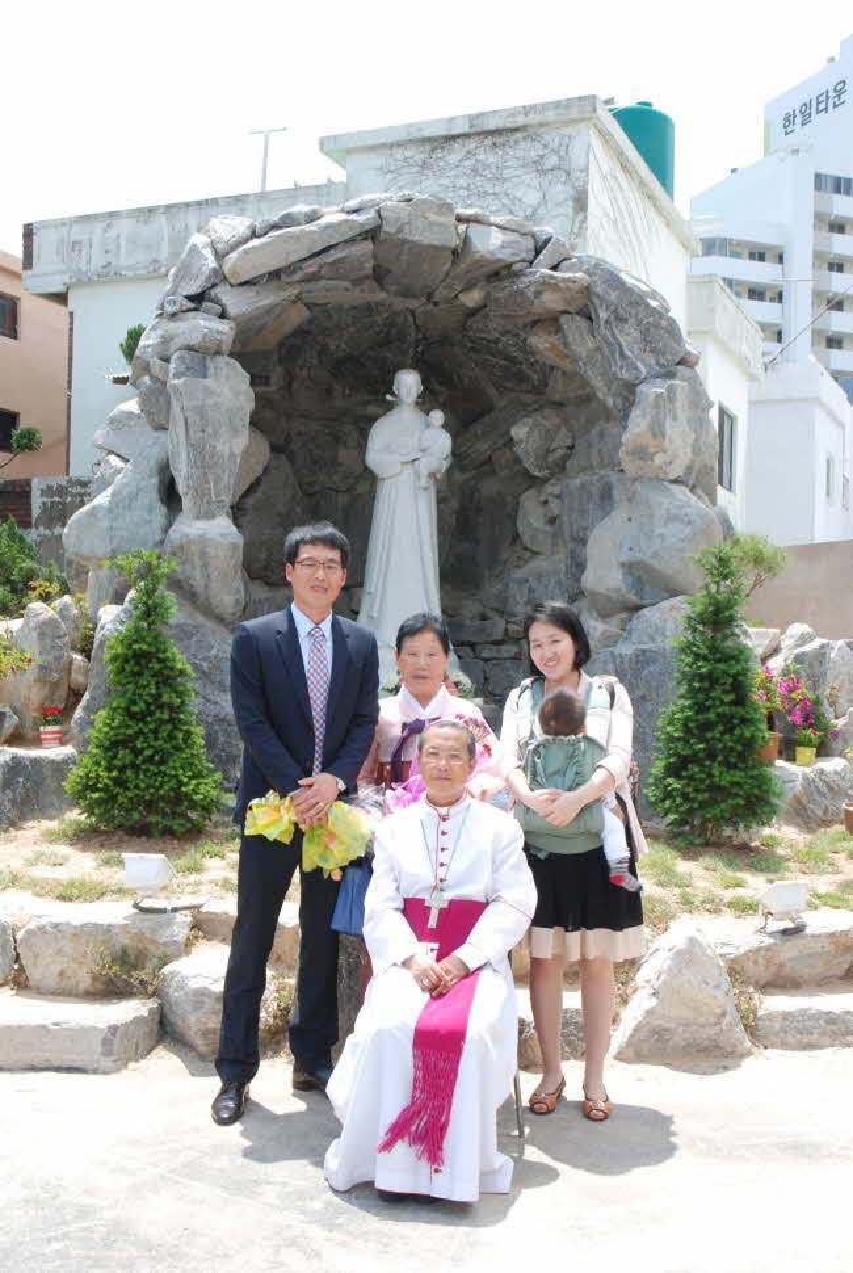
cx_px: 426
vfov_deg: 47.9
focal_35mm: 40
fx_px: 1434
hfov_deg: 33.1
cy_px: 636
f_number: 11
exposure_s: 1/100
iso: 200
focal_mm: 27
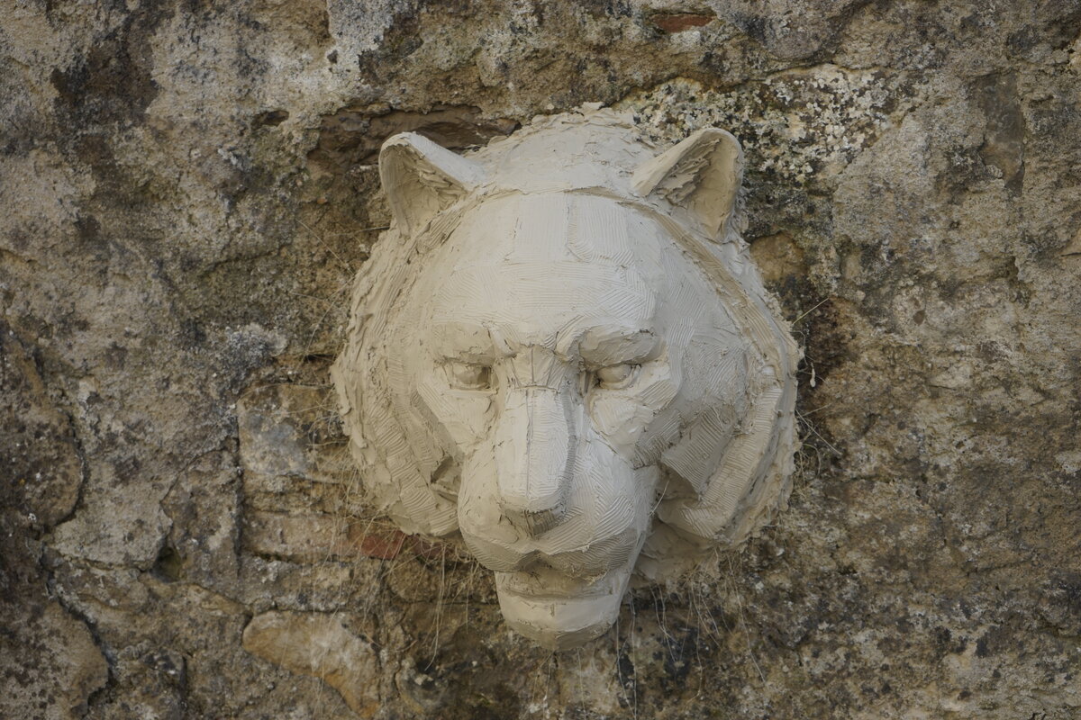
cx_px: 540
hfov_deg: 28.8
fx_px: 2102
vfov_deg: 19.5
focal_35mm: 70
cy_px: 360
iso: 100
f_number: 5.6
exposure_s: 1/160
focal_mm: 70
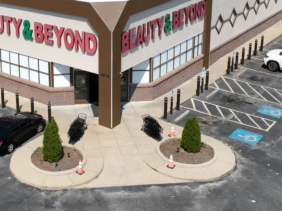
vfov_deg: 24.2
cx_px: 53
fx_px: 481
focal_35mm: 59
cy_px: 25
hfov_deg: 31.8
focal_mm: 12.29
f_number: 2.8
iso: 120
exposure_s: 1/2500
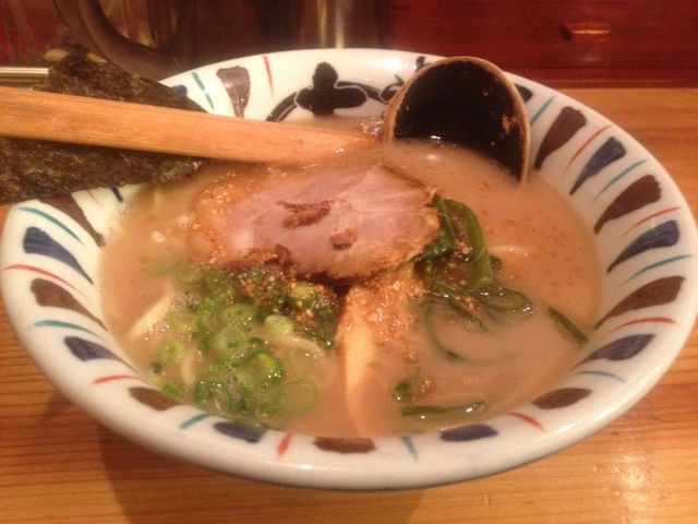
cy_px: 262
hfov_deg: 52.6
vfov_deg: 40.7
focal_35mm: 35
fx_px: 706
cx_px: 349
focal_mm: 4.28
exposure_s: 1/15
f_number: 2.4
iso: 400
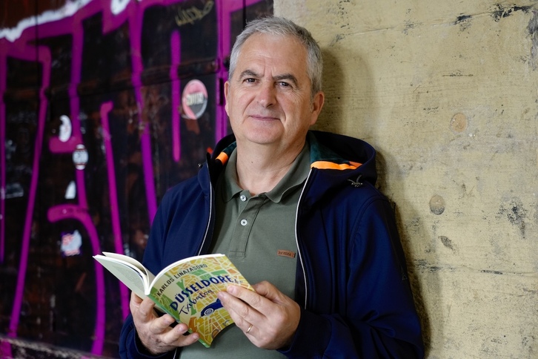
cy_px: 180
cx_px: 269
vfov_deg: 23.0
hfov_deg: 33.9
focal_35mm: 59
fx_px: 882
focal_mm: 59
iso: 1600
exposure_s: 1/80
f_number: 4
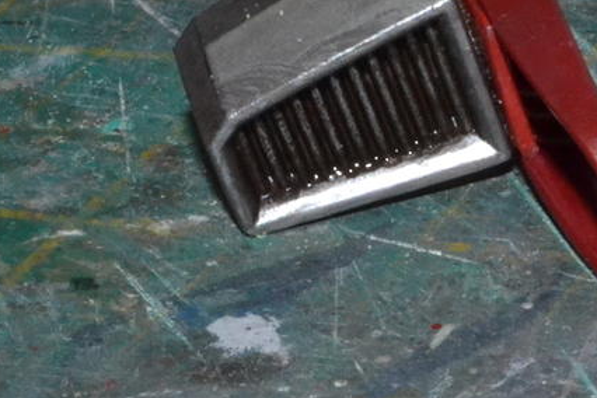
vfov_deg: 5.9
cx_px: 699
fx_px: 3854
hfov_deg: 8.8
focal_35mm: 232
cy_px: 111
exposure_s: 1/60
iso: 3200
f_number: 36
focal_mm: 55
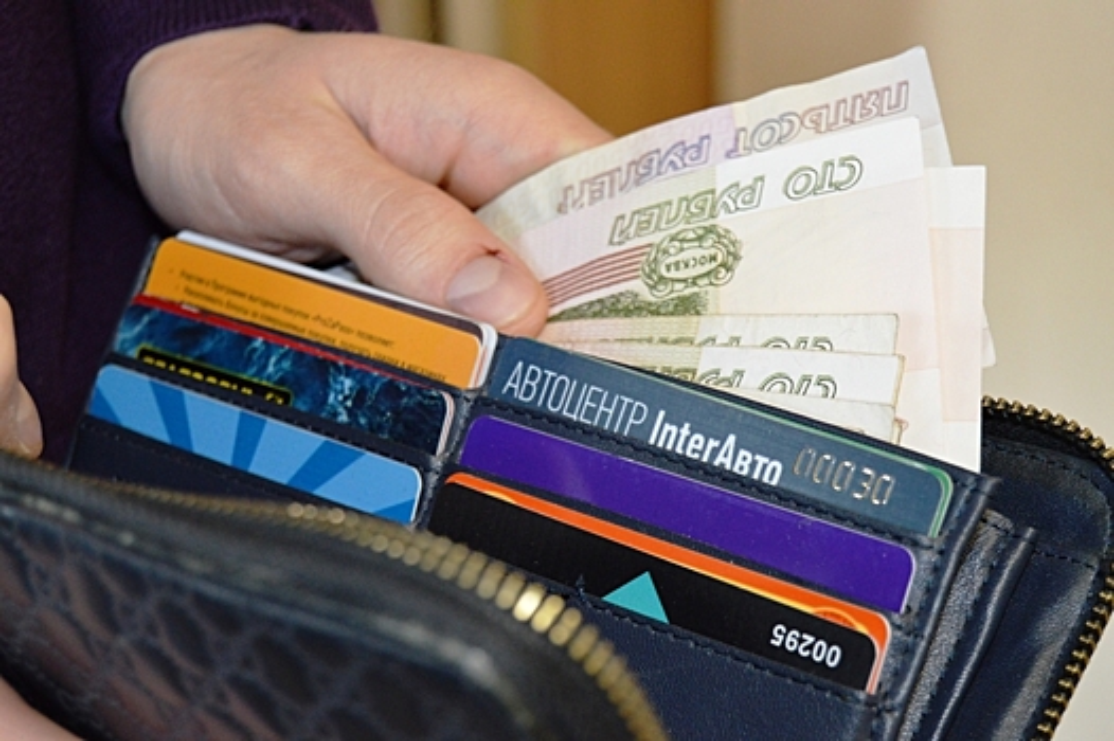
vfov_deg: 16.5
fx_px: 2551
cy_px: 370
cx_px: 557
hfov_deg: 24.6
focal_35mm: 82
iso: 1600
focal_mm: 55
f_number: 5.6
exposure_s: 1/60
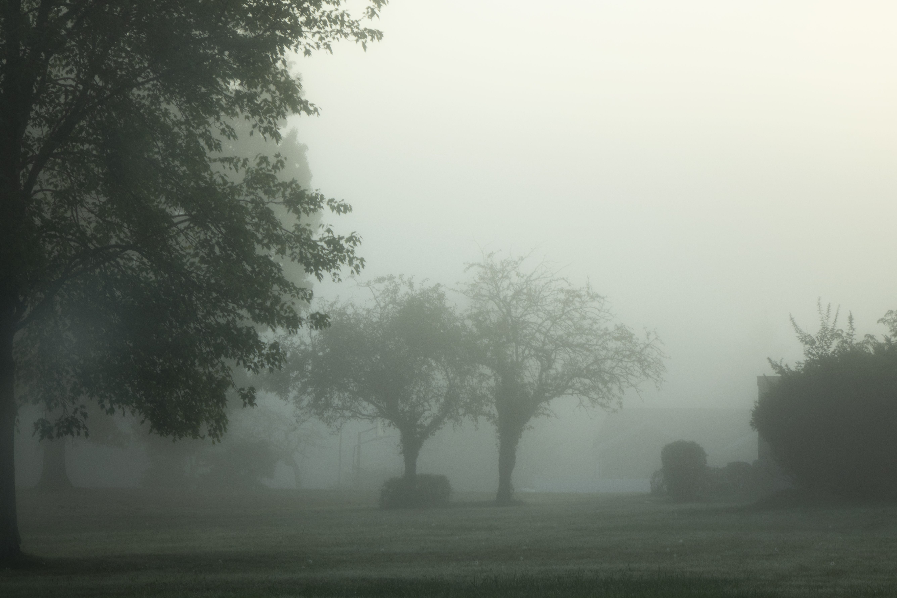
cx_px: 448
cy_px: 299
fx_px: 3363
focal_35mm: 135
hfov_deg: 15.2
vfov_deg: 10.2
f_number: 10
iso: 100
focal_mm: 49.44
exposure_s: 1/40
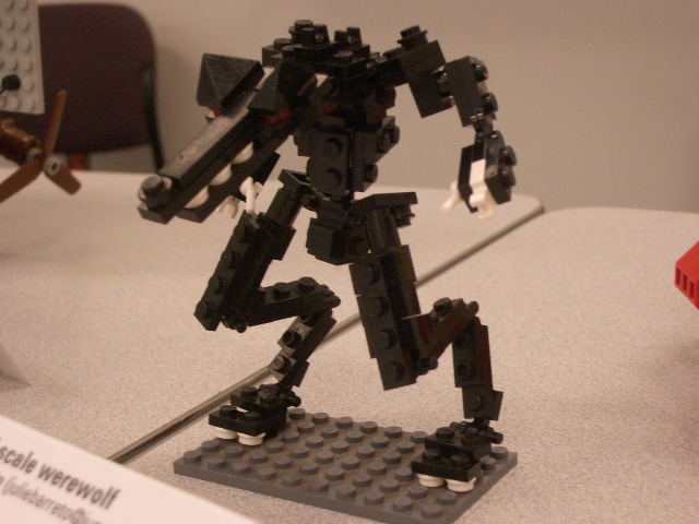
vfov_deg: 23.7
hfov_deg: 31.2
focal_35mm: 62
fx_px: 1252
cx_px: 350
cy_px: 262
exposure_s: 1/30
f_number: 3.5
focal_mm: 10.2
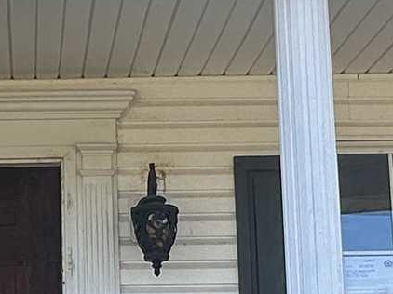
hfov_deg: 18.5
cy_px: 289
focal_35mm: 102
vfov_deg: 14.3
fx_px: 1157
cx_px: -53
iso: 40
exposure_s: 1/513
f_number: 2.2
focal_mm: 2.22
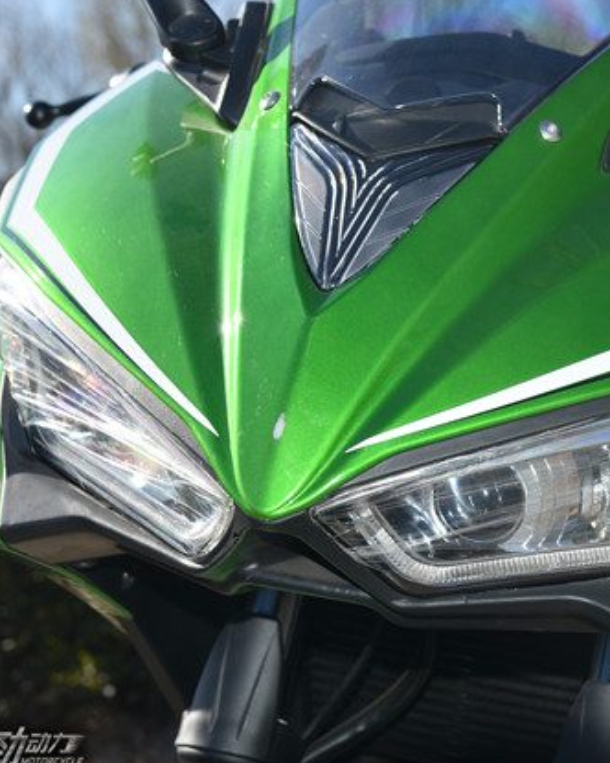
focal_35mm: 76
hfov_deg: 20.0
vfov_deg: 25.1
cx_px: 487
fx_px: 1715
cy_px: 357
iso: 100
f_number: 5.6
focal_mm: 32
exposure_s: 1/160
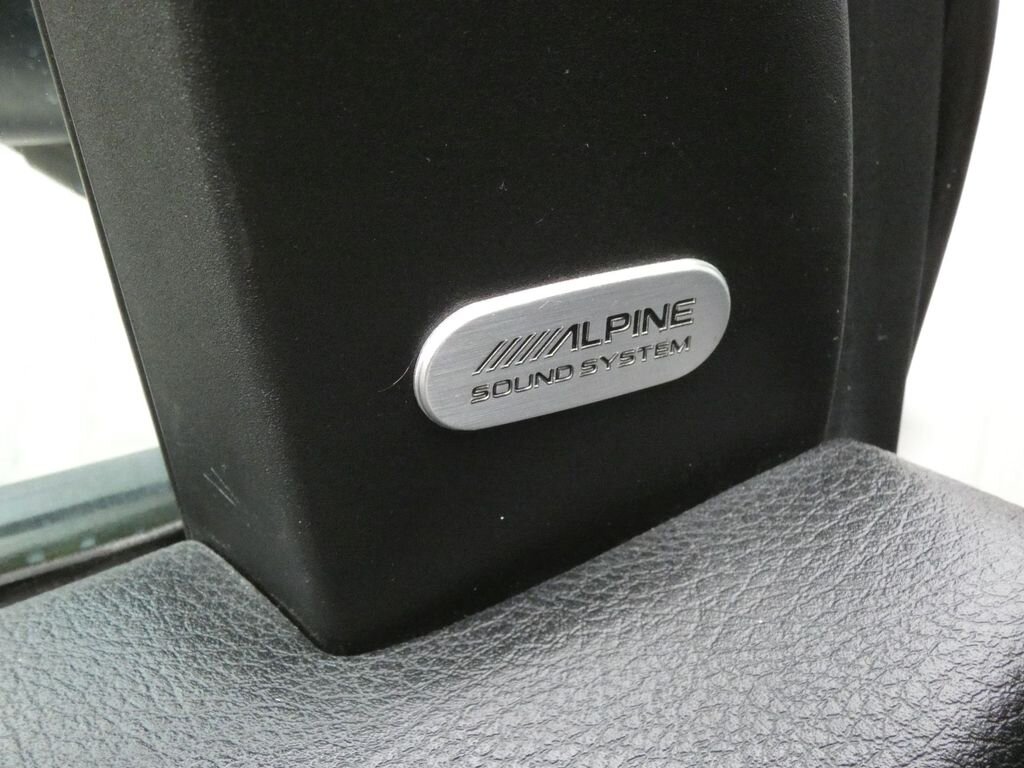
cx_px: 512
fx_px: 1154
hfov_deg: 47.9
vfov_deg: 36.8
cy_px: 384
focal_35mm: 39
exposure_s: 1/80
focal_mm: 7.1
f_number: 5.6
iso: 1600
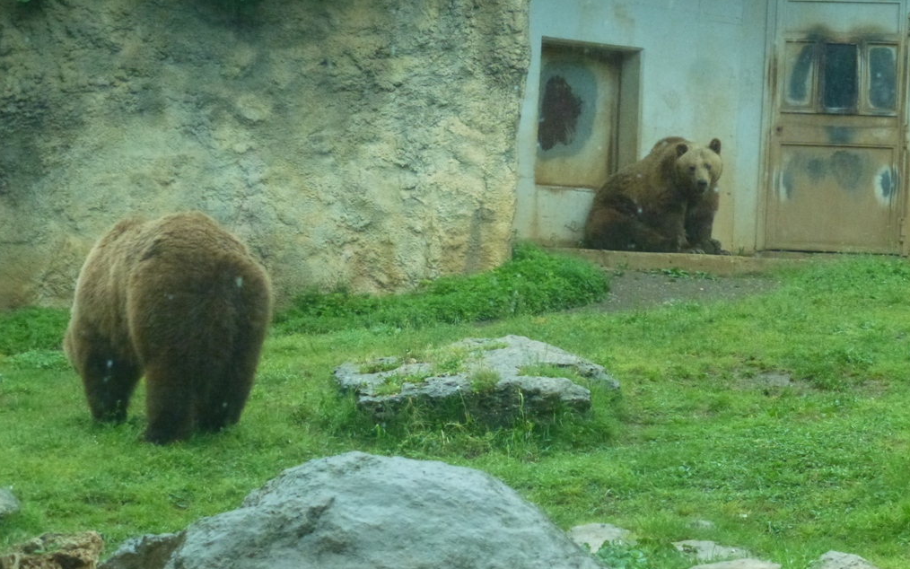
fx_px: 3001
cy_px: 249
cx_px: 456
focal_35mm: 121
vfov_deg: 10.8
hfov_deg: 17.2
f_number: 5.1
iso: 800
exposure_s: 1/250
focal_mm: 20.2
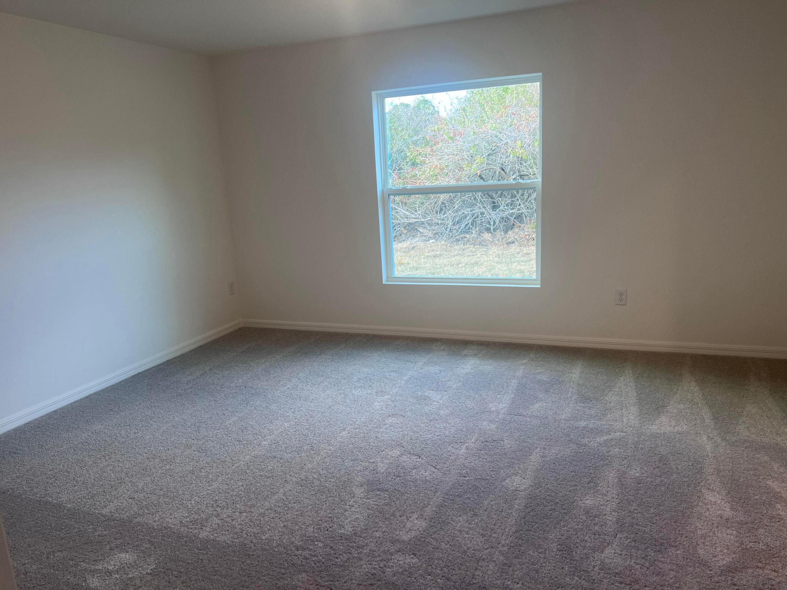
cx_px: 394
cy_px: 295
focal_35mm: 26
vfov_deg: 53.1
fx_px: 591
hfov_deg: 67.3
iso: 64
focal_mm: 5.7
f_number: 1.5
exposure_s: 1/120
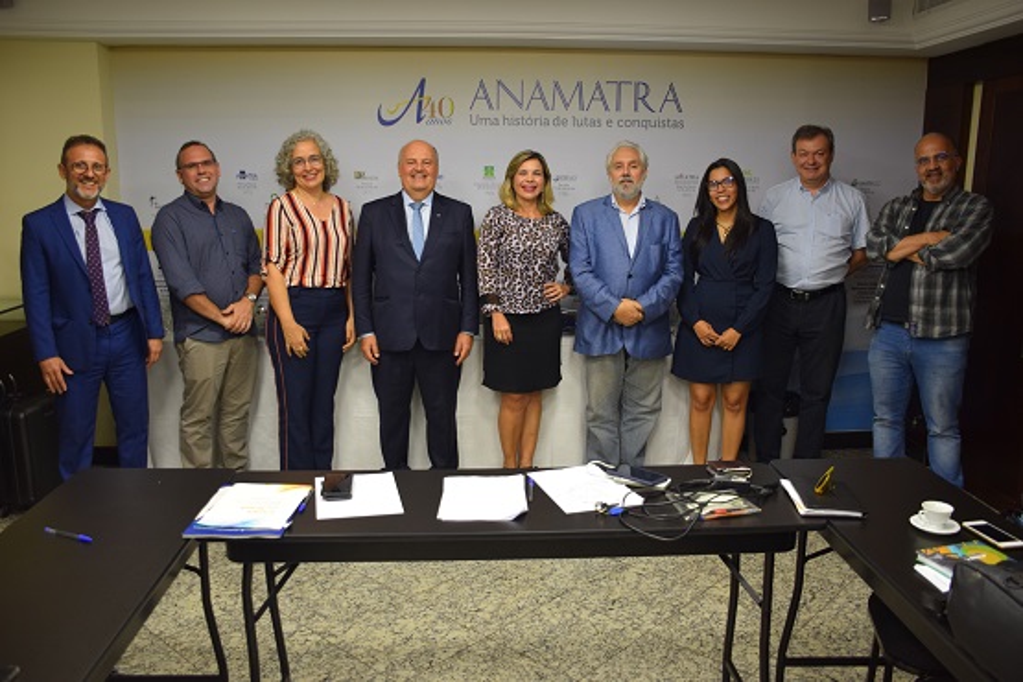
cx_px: 512
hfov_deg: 61.9
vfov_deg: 43.6
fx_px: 852
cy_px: 341
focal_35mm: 30
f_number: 4
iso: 500
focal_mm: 20
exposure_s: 1/60
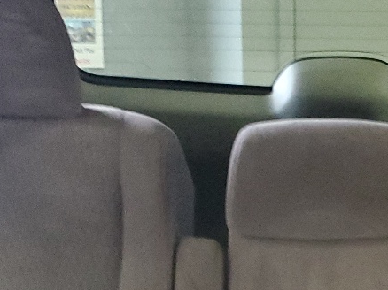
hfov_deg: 20.3
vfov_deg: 15.2
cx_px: 335
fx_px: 1064
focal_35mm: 95
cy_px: 313
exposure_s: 1/15
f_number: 1.5
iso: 576
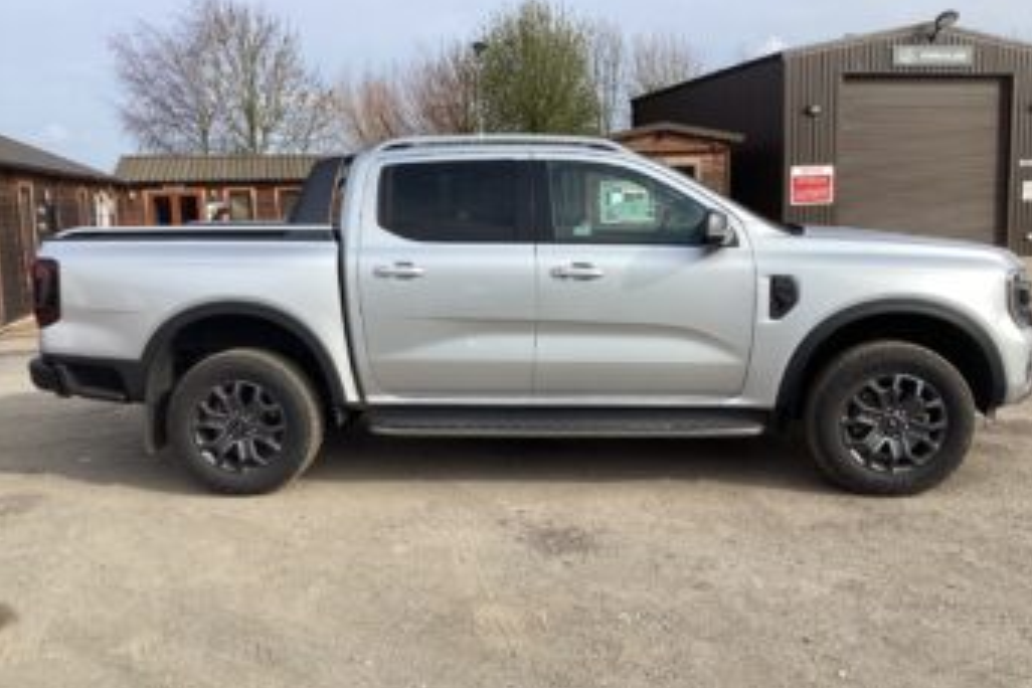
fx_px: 946
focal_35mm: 33
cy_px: 333
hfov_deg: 57.2
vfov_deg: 40.0
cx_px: 522
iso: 25
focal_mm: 3.3
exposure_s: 1/1072
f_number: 2.4
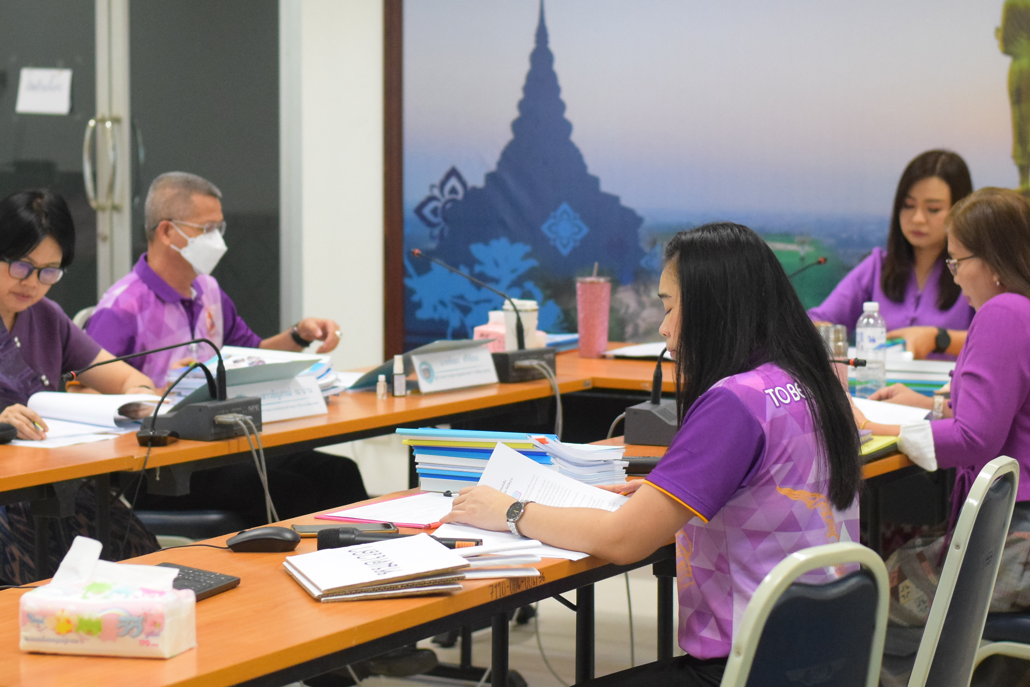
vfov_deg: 14.0
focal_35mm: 98
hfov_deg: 20.8
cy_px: 286
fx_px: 2804
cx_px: 524
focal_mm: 50
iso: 3200
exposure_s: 1/640
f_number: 3.2
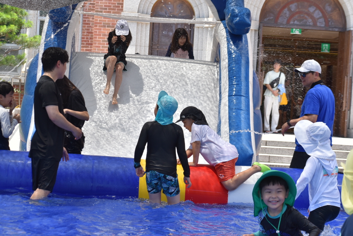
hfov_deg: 17.5
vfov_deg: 11.7
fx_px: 1148
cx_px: 176
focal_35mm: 117
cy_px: 118
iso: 220
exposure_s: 1/250
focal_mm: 78
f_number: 8
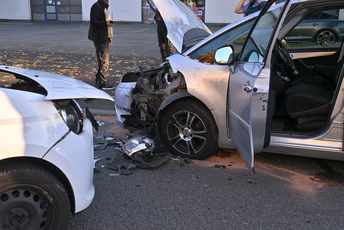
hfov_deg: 48.5
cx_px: 172
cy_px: 115
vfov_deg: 33.4
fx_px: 382
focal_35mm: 40
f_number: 10
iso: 400
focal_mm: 40
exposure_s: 1/400
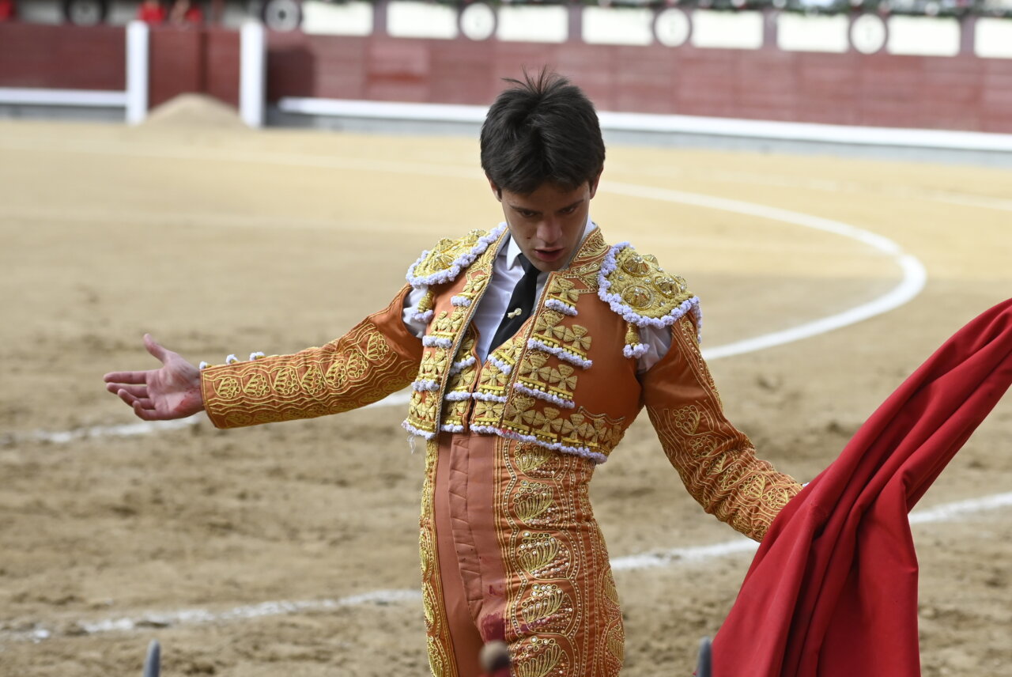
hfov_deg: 16.1
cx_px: 506
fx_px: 3573
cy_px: 338
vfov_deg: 10.8
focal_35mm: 127
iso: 800
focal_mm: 85
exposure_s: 1/2000
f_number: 3.5
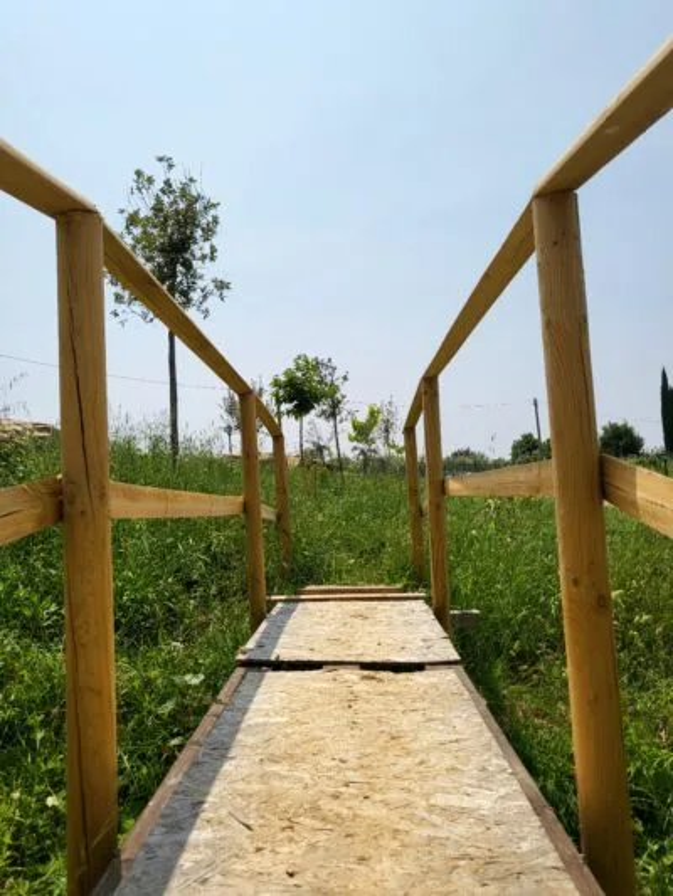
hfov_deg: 53.1
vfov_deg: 67.3
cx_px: 336
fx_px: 674
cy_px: 448
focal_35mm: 26
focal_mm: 4.25
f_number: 1.8
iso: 50
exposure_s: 1/6156
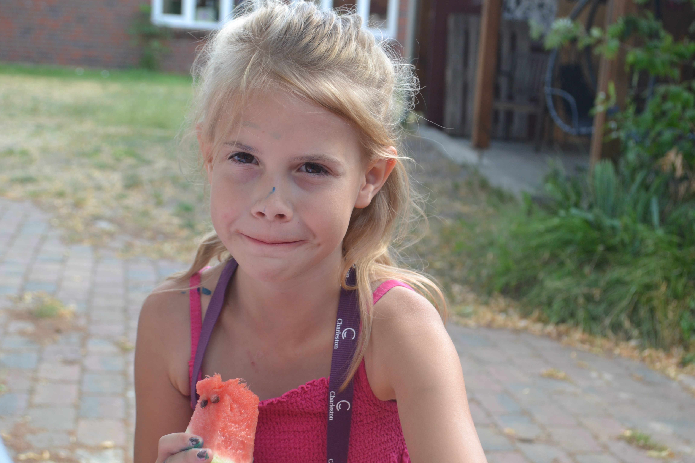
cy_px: 232
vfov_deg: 25.1
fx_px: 1042
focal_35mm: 54
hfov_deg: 36.9
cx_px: 348
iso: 280
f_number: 5.6
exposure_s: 1/125
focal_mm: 36
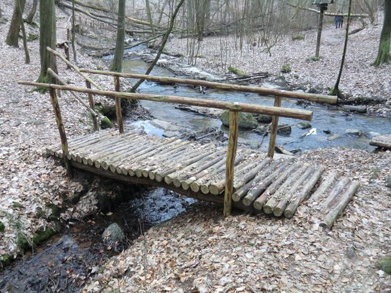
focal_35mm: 29
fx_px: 328
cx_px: 196
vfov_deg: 48.2
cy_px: 146
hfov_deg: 61.7
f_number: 3.5
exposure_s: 1/60
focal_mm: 5.2
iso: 250
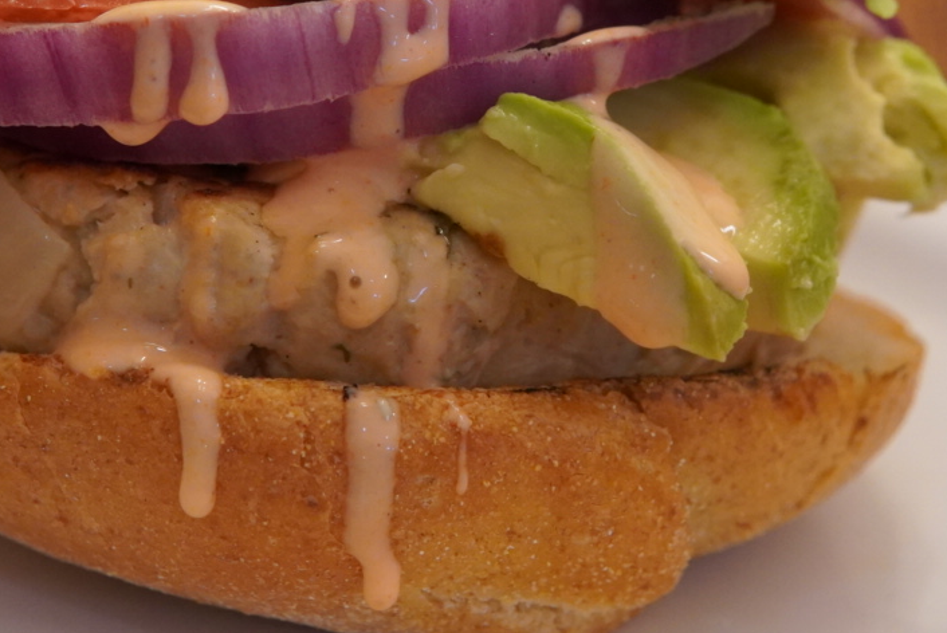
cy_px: 121
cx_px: 474
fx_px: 2712
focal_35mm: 103
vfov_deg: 13.2
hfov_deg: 19.8
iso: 2000
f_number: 4
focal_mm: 30
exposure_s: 1/160
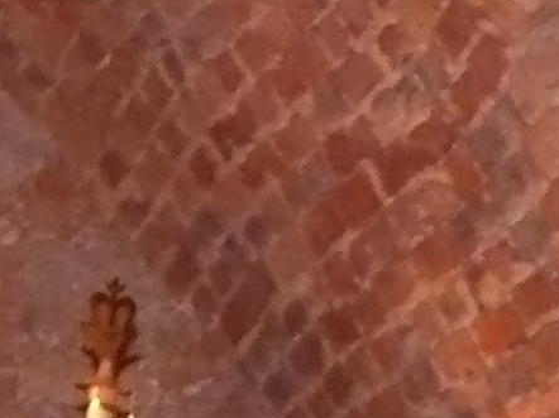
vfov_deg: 3.9
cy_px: 847
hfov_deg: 5.2
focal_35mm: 380
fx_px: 6133
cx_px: 727
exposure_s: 1/30
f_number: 3.2
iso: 400
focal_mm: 12
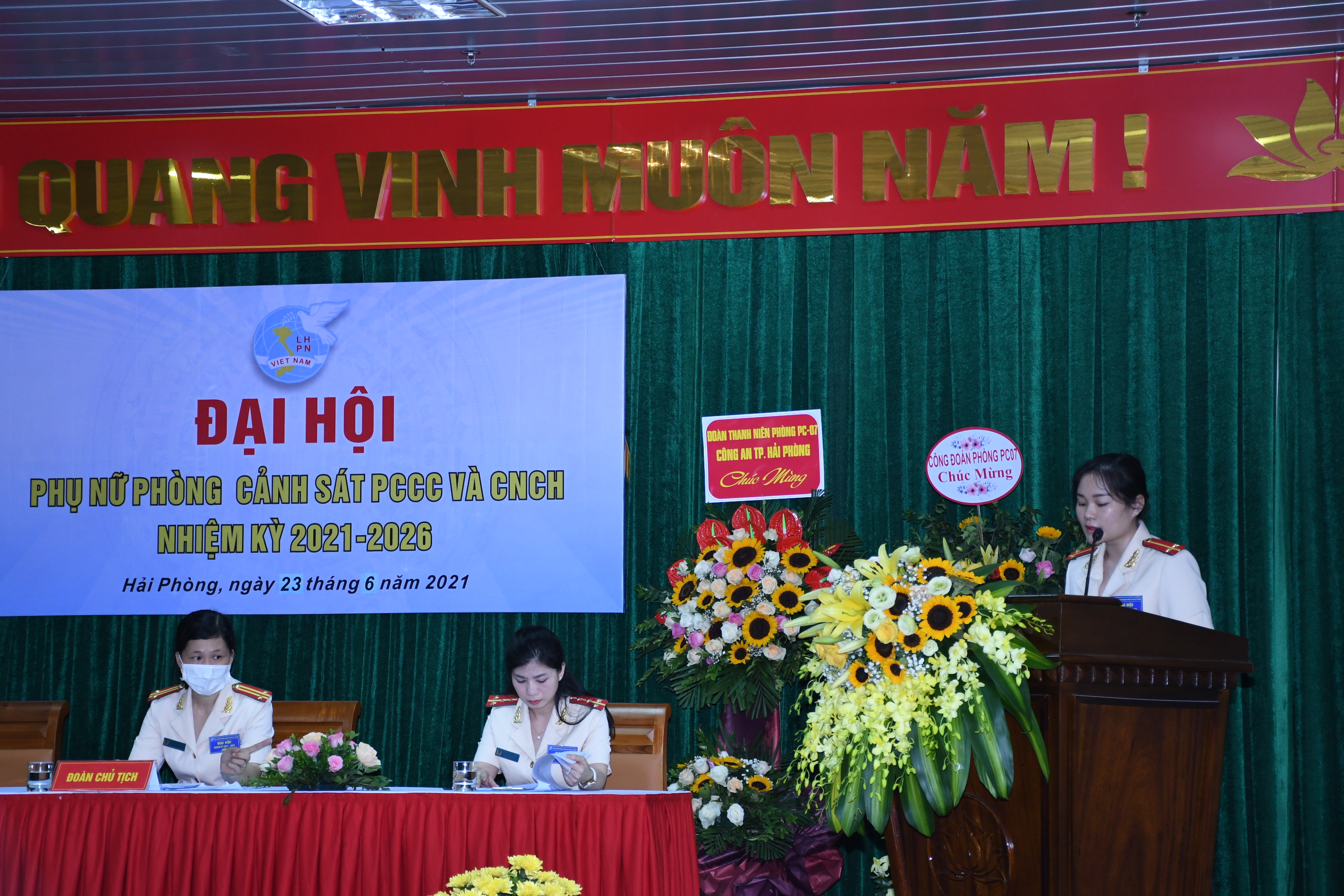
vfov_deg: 17.5
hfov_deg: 26.0
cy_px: 448
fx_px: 2912
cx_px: 672
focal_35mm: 78
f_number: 4.8
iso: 1000
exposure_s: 1/200
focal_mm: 52
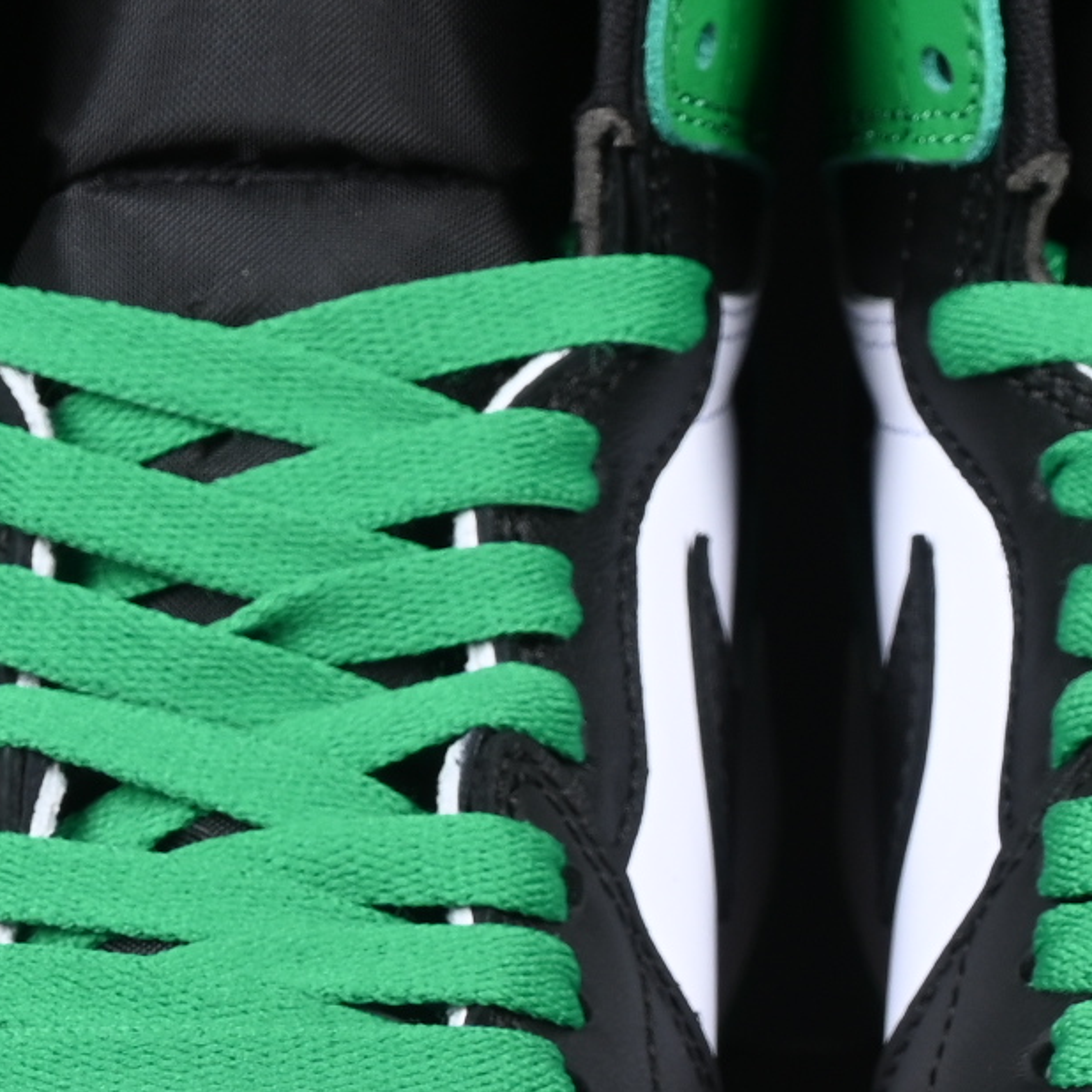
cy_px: 1097
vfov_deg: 6.1
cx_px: 730
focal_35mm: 287
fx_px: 10243
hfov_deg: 6.1
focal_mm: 50
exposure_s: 1/80
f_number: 7.1
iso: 160
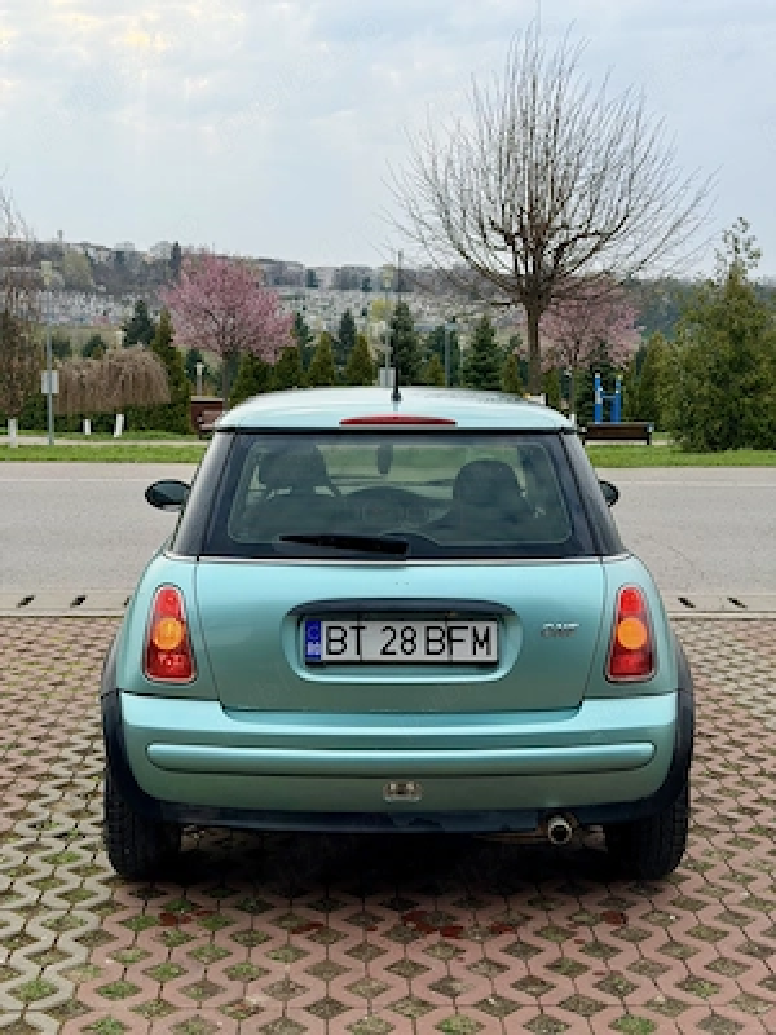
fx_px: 1435
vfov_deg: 39.7
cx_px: 388
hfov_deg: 30.3
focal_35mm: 48
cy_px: 518
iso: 64
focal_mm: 6.76
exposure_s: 1/1980
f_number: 1.78
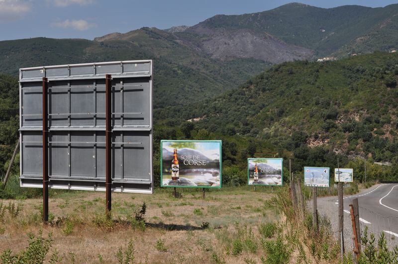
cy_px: 132
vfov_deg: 25.7
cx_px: 199
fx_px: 580
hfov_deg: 37.9
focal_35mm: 52
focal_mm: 35
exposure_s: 1/500
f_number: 11
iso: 320
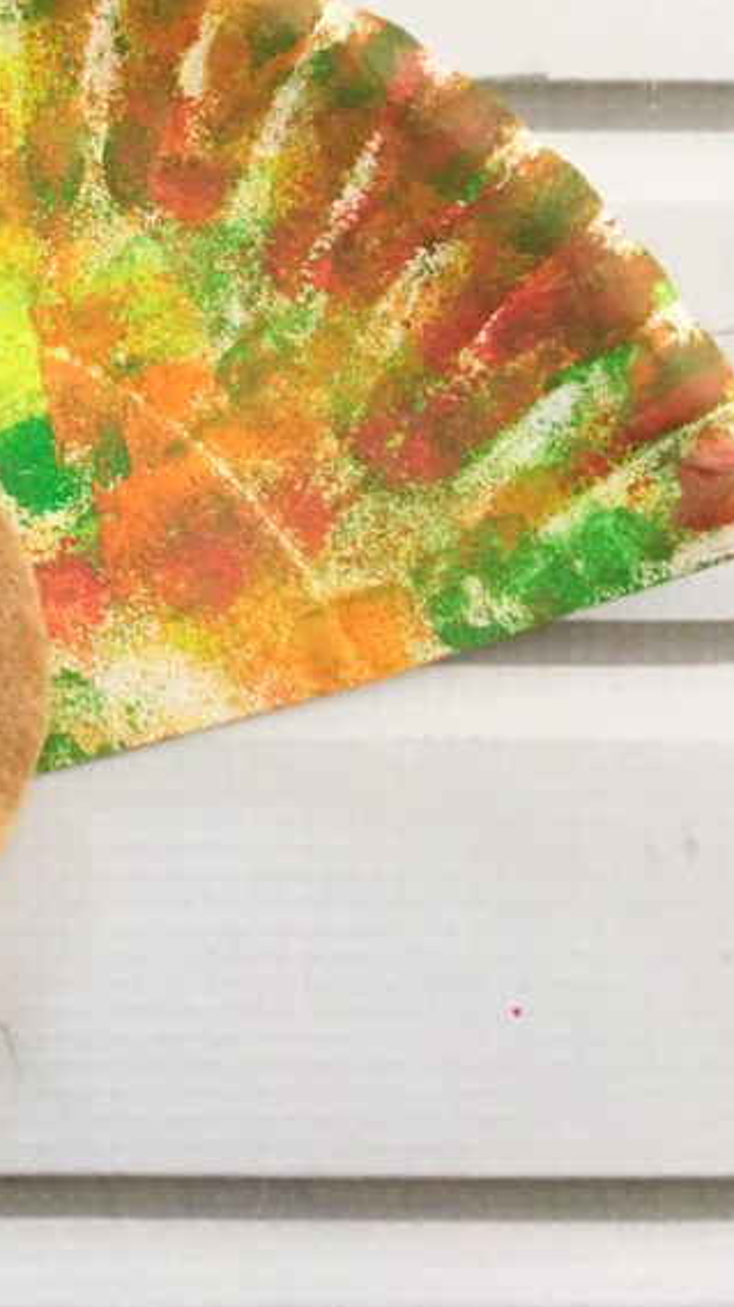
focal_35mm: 57
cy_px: 513
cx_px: -276
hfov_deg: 19.1
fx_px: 1975
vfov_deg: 36.5
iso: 64
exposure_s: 1/15
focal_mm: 4.15
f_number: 2.2
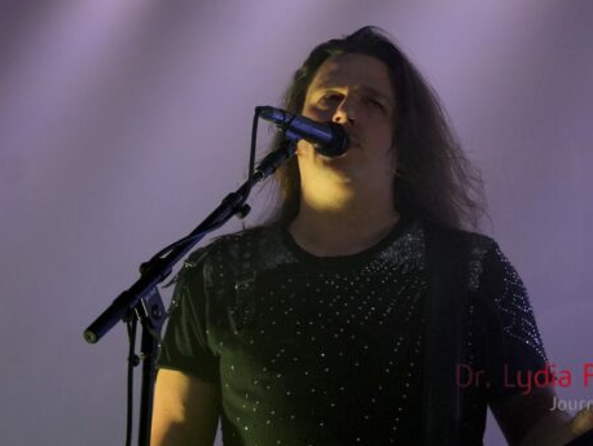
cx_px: 347
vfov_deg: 10.2
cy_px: 169
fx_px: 2485
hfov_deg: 13.6
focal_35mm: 145
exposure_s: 1/160
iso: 1600
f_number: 4.5
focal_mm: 60
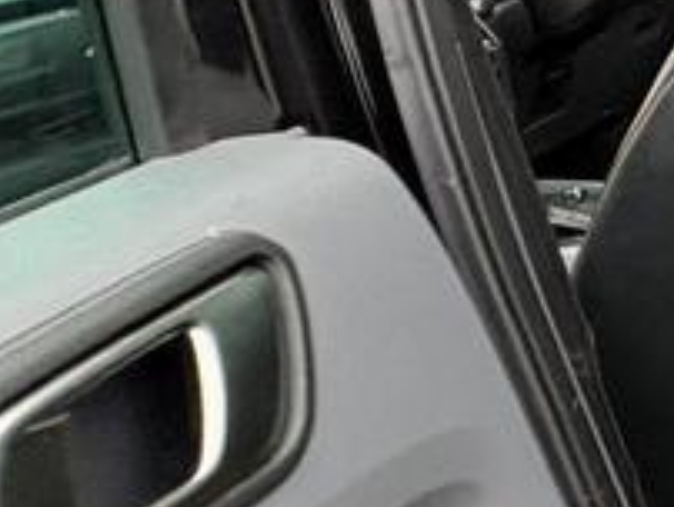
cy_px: 113
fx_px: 1209
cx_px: 1458
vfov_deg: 23.4
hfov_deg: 17.4
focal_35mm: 62
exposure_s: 1/87
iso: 250
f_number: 2.2
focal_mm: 2.22
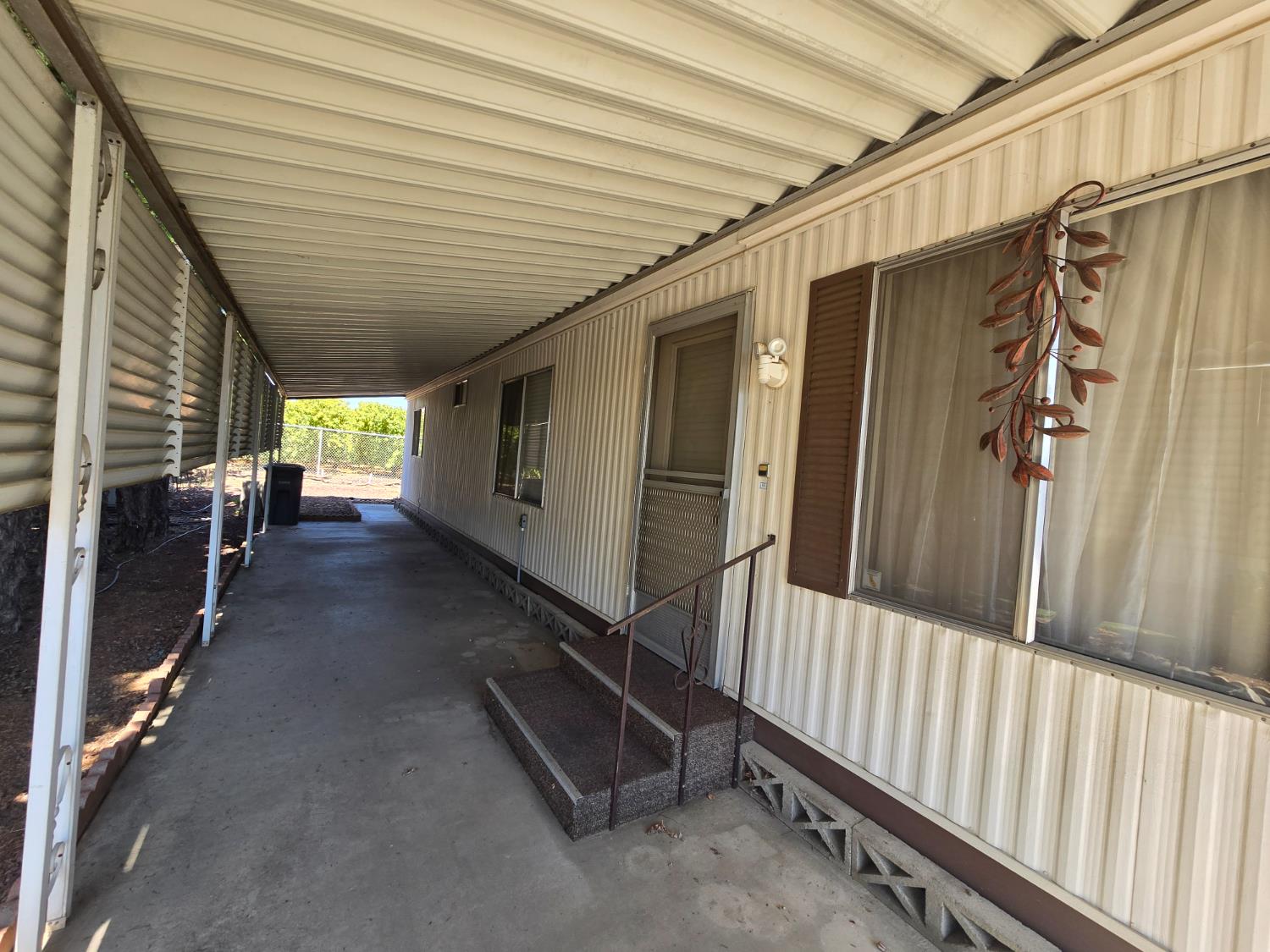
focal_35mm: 13
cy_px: 476
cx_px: 635
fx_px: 477
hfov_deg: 106.2
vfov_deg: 89.9
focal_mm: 2.2
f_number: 2.2
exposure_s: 1/205
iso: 50
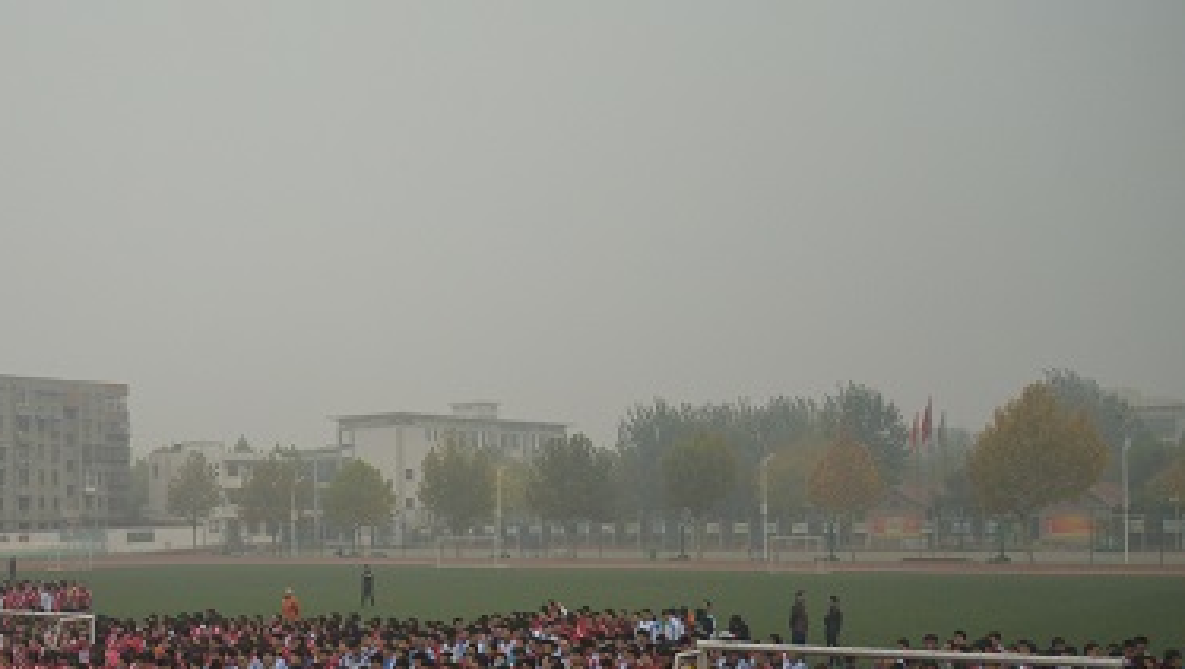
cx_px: 257
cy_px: 507
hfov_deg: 42.0
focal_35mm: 47
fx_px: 1478
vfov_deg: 25.2
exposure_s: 1/6400
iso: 2800
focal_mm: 28
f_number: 3.8
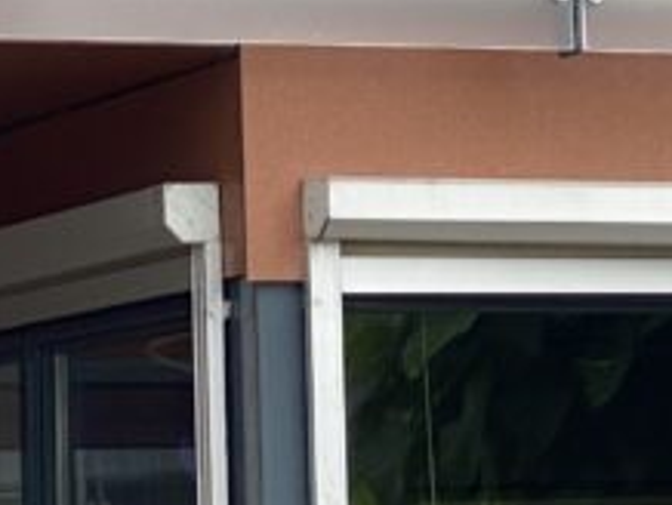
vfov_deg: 6.0
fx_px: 4742
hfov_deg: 8.1
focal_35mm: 244
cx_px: 308
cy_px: -333
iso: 20
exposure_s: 1/193
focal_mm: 6
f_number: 2
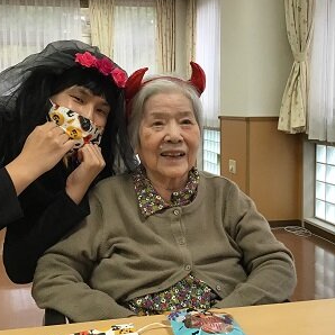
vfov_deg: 36.7
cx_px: 164
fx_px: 504
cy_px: 148
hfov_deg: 36.8
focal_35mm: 46
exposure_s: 1/30
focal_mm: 3.3
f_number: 2.4
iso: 32
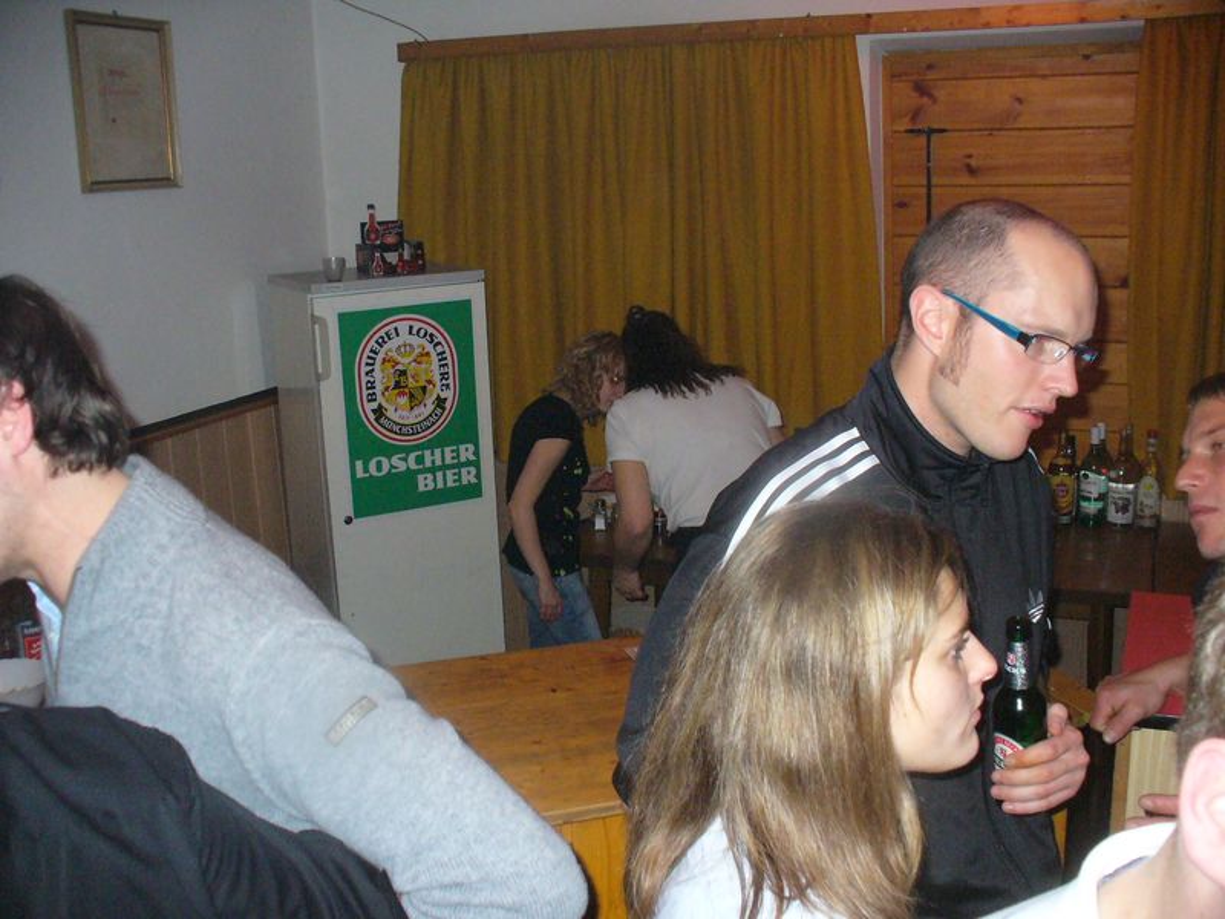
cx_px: 612
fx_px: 1309
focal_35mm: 37
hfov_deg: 50.1
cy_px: 460
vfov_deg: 38.7
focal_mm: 6.1
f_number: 2.8
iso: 400
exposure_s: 1/60
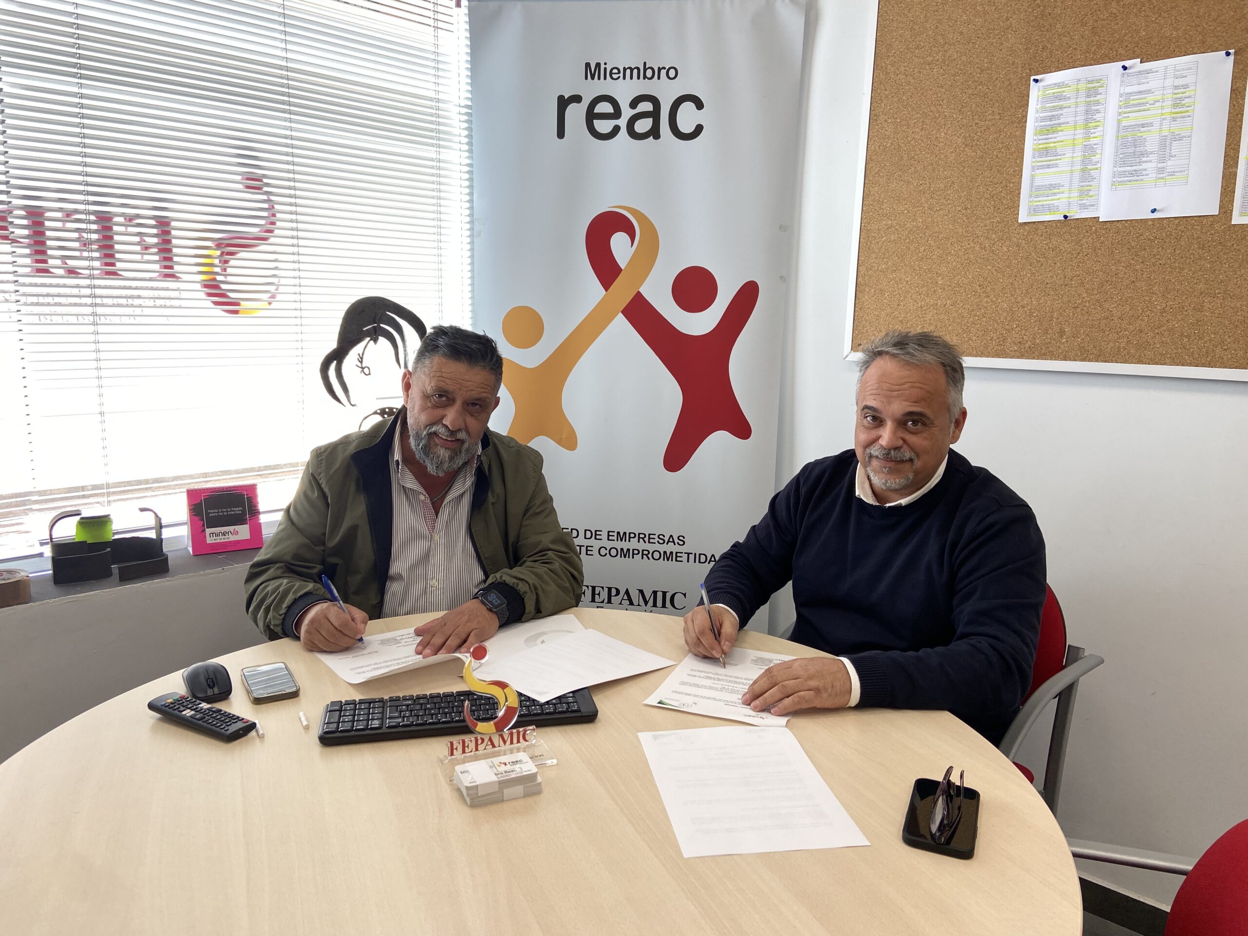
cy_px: 468
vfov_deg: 53.1
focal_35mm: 26
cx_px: 624
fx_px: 937
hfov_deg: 67.3
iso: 32
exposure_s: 1/107
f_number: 1.8
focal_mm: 4.25
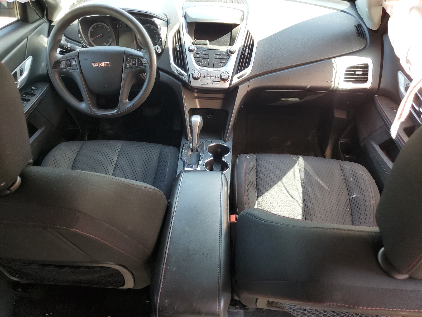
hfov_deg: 67.3
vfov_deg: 53.1
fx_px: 317
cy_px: 158
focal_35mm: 26
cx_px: 211
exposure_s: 1/120
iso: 65
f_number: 1.5
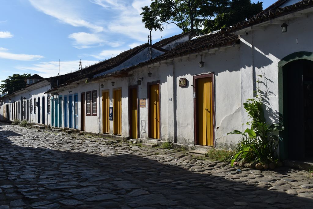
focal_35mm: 44
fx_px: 378
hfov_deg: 45.0
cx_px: 156
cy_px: 104
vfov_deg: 30.9
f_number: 9
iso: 100
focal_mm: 29
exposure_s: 1/320
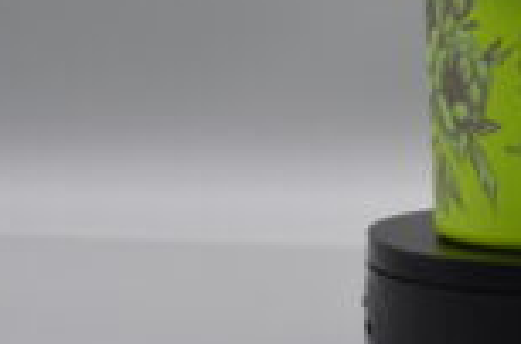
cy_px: -213
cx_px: 596
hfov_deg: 5.1
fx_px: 5785
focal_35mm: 401
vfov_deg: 3.4
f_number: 5.6
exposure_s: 1/125
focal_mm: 68
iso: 220
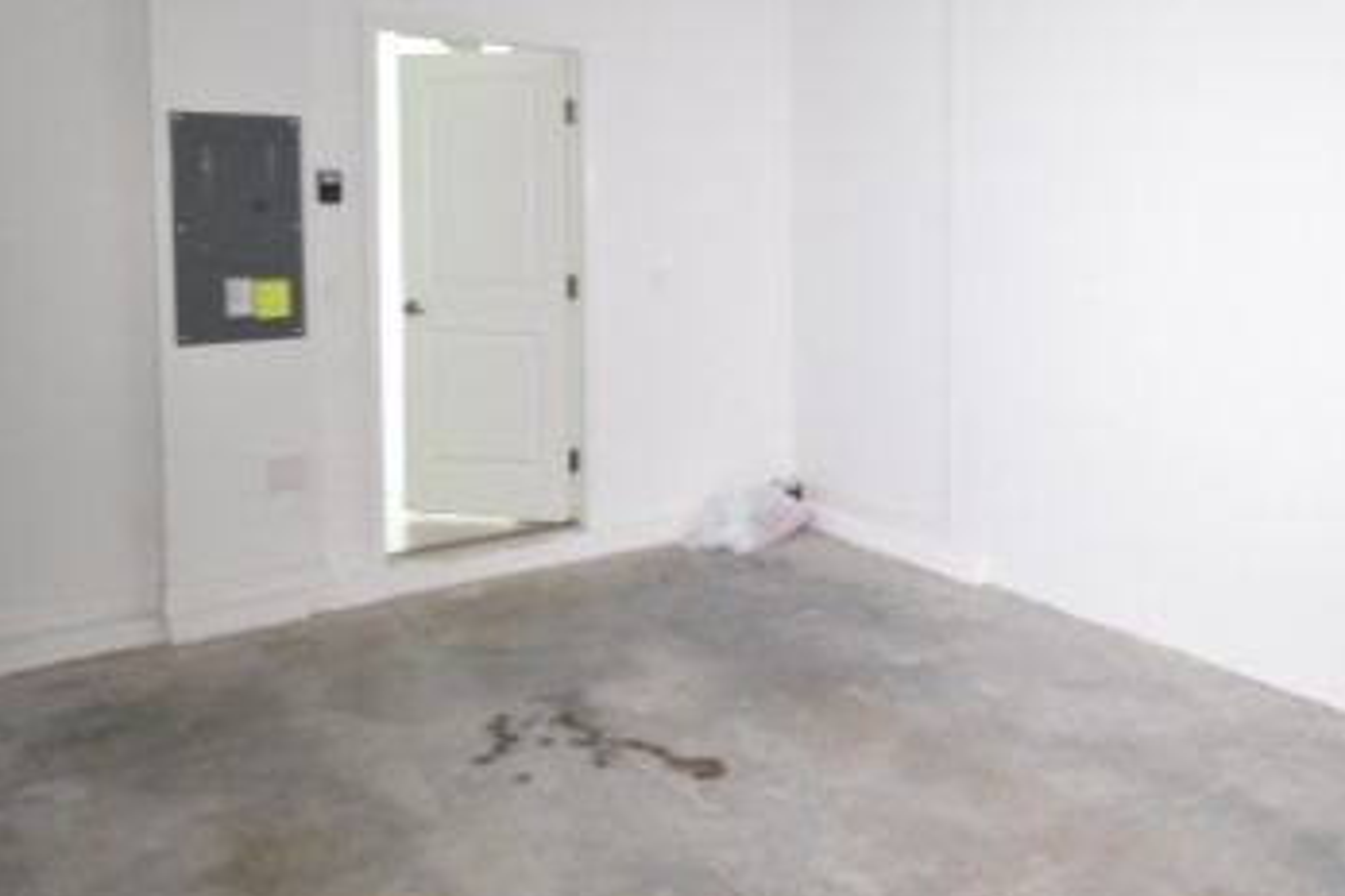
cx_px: 1013
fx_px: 1158
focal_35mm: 31
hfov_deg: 57.2
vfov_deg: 41.3
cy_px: 243
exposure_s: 1/10
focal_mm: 10
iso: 800
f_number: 3.5
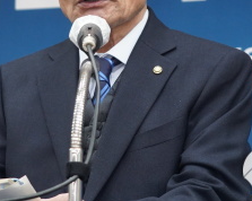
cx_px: 69
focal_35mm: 209
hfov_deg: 9.2
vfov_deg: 7.3
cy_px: -44
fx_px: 1557
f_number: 5.6
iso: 2500
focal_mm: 73
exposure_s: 1/160
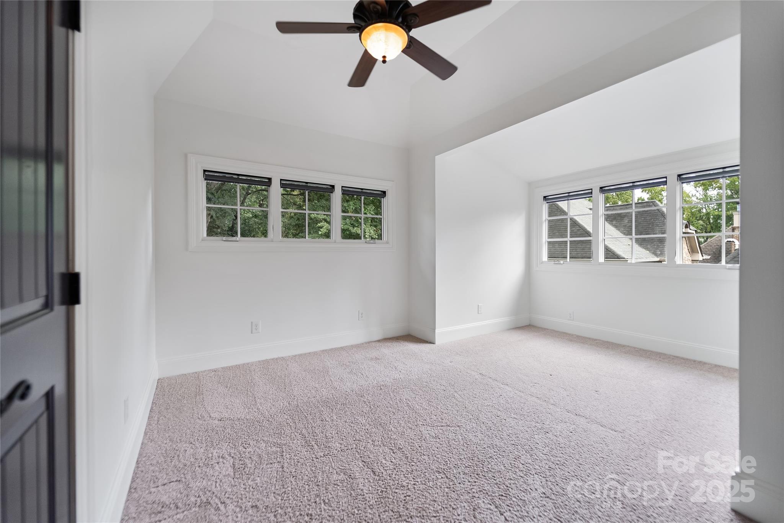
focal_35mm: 14
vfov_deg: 81.3
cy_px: 262
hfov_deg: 104.2
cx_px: 392
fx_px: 305
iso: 800
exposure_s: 1/160
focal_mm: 14
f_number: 2.8
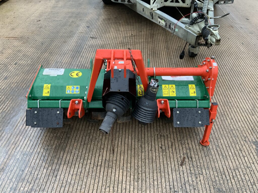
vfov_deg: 48.2
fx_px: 216
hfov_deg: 61.7
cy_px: 96
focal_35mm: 29
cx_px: 129
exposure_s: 1/122
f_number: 1.8
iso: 64
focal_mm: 3
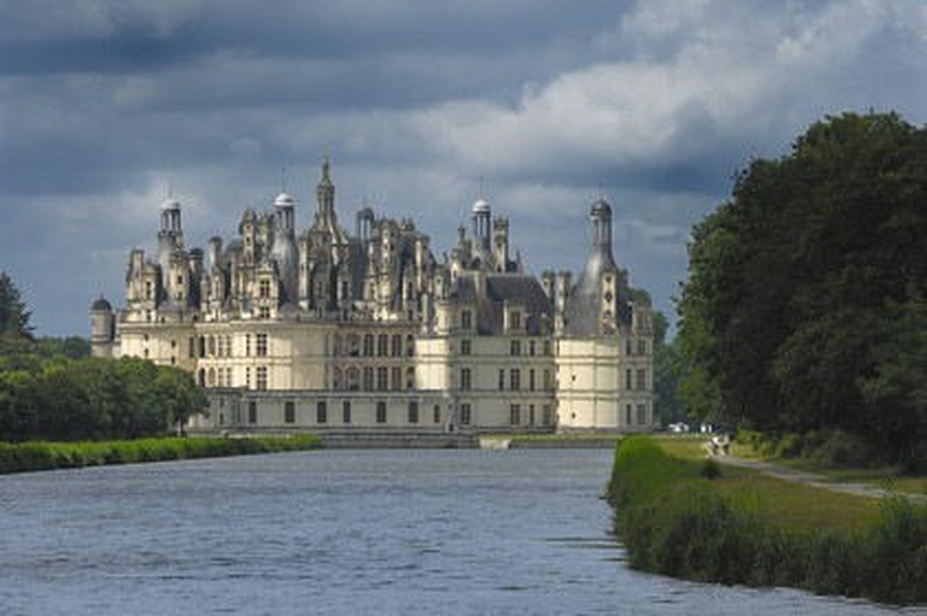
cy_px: 308
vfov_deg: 4.8
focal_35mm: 285
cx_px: 464
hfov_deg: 7.2
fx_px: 7333
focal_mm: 190
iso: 100
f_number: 8.5
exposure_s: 1/160
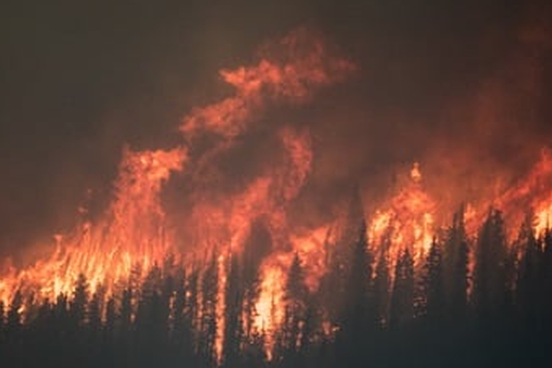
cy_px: 239
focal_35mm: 1326
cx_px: 212
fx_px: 20330
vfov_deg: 1.0
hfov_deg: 1.6
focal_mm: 500
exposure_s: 1/320
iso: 200
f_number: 5.6
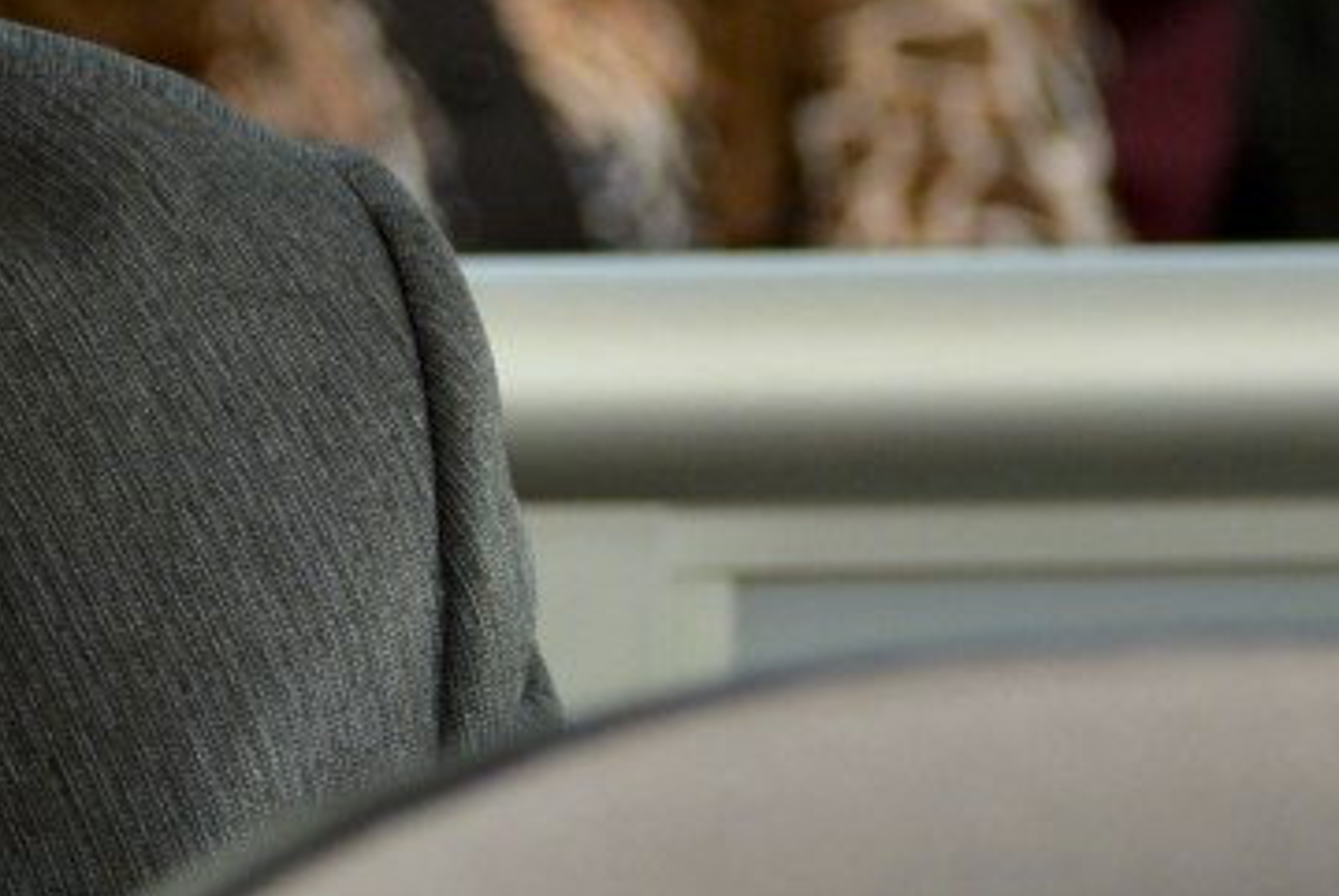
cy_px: 480
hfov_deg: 3.2
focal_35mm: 639
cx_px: -1060
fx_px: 23805
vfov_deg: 2.2
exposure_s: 1/50
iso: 800
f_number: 4.8
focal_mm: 95
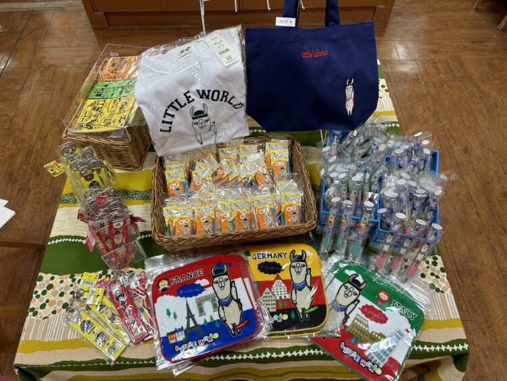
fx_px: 381
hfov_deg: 67.3
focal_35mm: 26
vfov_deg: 53.1
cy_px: 190
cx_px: 254
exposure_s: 1/120
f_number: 1.5
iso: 40
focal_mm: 5.7
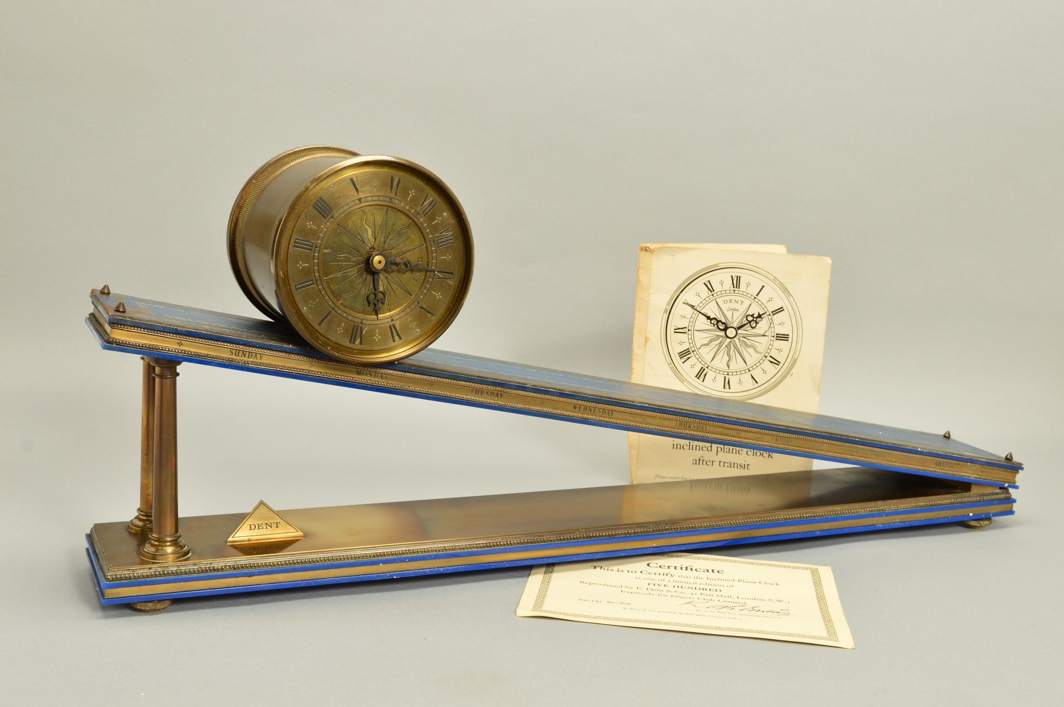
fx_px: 1284
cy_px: 354
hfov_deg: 45.0
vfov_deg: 30.8
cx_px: 532
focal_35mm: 44
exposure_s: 1/100
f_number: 13
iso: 100
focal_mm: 29
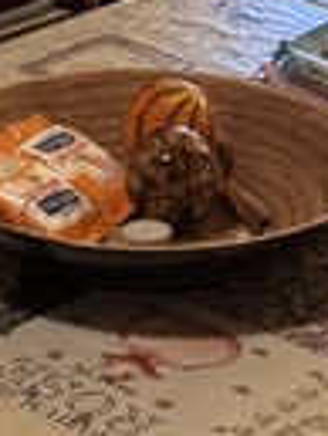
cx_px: 47
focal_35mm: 179
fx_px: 2258
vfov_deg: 9.3
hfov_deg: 8.3
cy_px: -750
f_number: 1.78
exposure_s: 1/50
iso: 160
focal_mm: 6.76
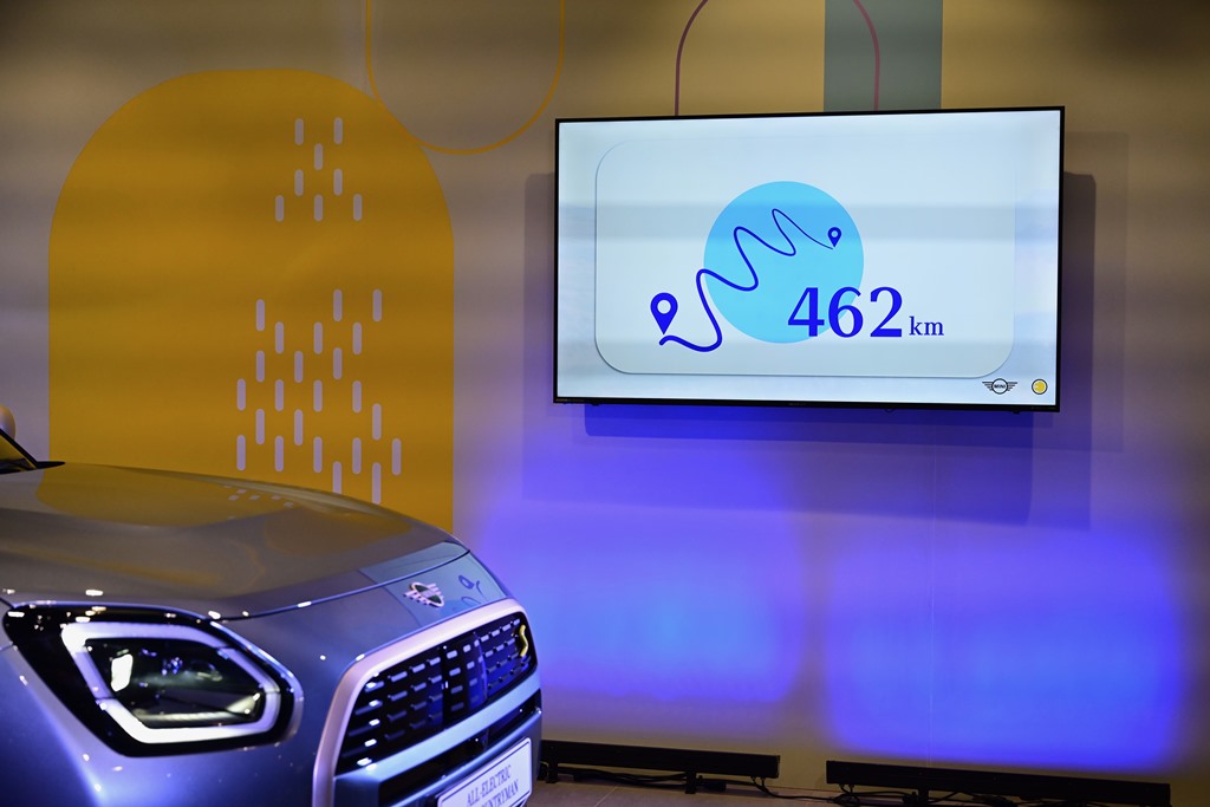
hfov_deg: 38.2
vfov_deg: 26.0
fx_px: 1748
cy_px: 404
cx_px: 605
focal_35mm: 52
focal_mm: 52
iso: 1250
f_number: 4.5
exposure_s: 1/400
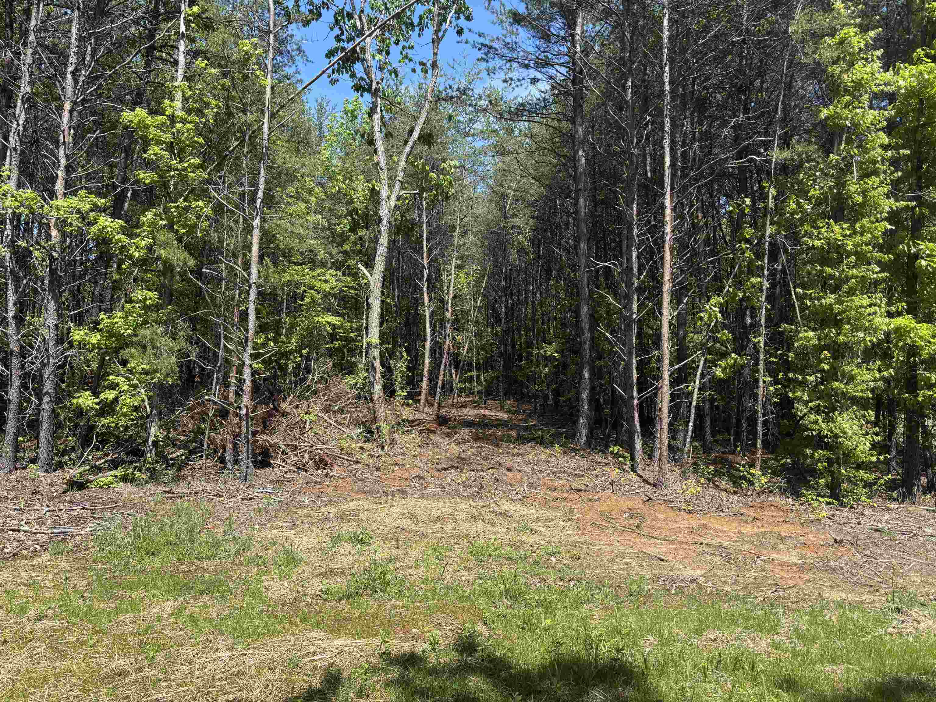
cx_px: 468
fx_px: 703
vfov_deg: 53.1
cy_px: 351
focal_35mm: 26
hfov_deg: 67.3
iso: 50
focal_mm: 5.96
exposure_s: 1/1381
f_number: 1.6
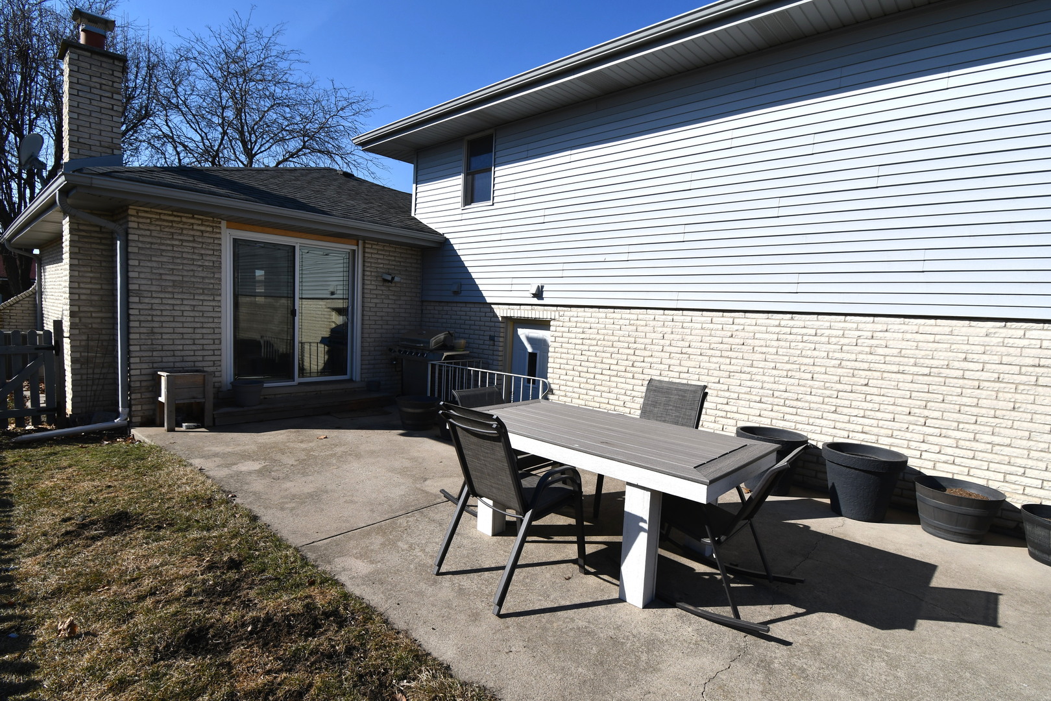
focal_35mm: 18
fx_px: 525
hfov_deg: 90.0
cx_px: 526
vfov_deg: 67.4
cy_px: 350
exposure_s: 1/400
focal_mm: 12
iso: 100
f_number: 10
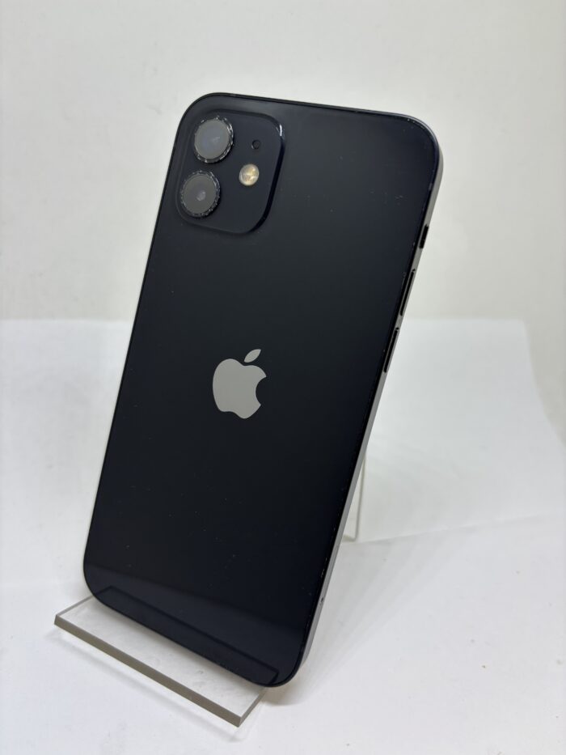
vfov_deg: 67.3
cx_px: 283
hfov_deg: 53.1
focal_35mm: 26
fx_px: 567
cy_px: 378
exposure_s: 1/121
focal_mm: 5.96
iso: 50
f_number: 1.6
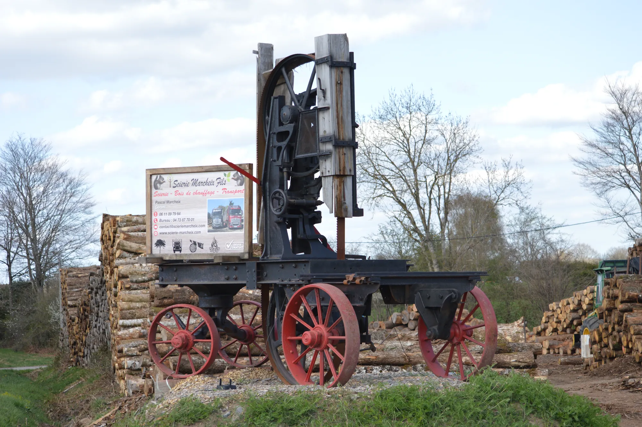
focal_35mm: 82
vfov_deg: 16.5
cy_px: 214
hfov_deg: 24.6
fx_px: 1470
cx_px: 321
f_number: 7.1
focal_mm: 55
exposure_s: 1/200
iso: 100
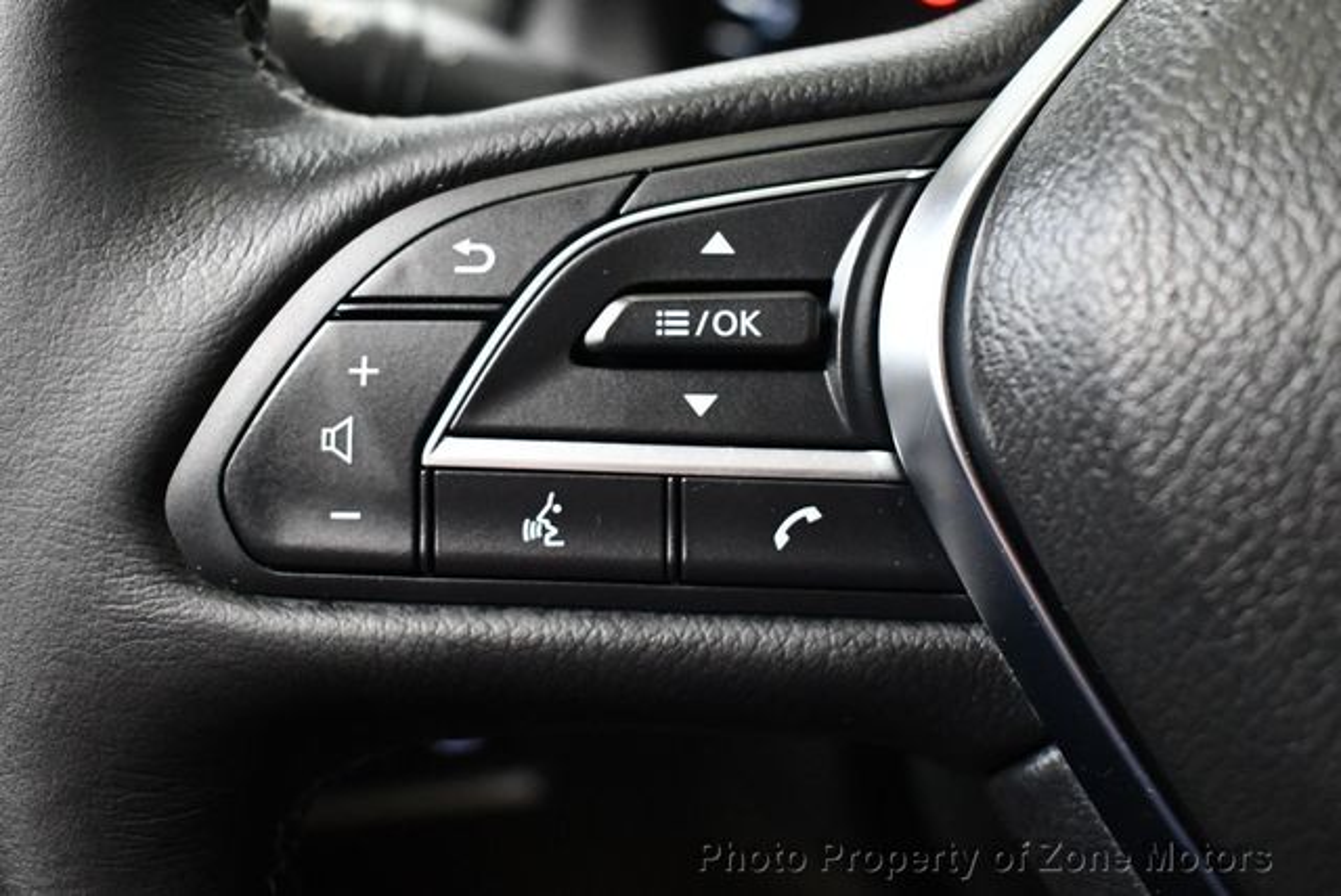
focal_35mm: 48
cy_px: 448
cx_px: 670
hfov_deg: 41.1
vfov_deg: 28.1
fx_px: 1790
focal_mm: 24
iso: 4500
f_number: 3.8
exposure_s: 1/60
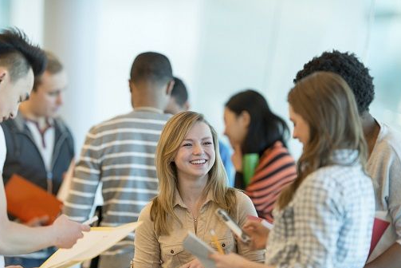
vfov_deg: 6.0
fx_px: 2552
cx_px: 205
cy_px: 153
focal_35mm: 229
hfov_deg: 9.0
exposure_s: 1/400
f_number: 2
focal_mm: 200
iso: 500
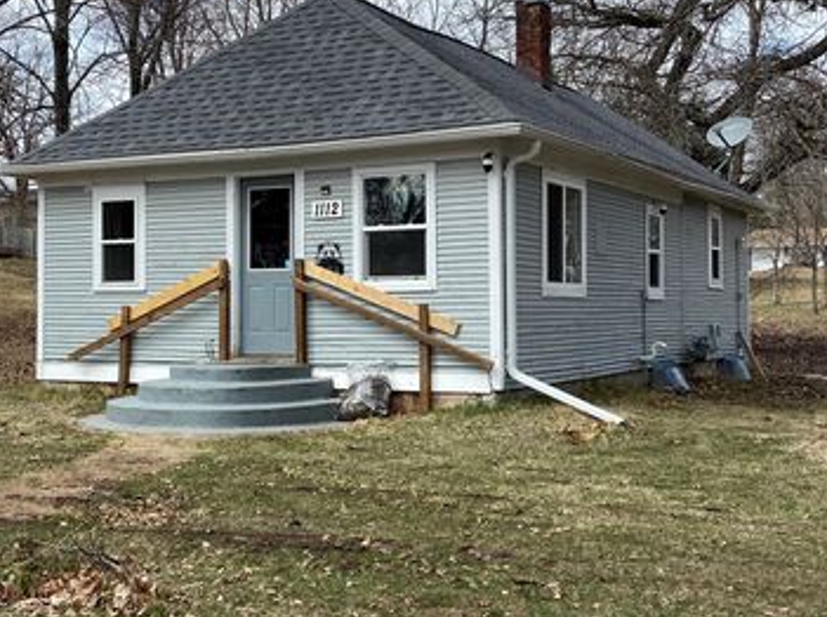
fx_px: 882
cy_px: 218
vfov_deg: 38.2
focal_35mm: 37
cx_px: 351
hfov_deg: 50.0
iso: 32
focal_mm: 4.25
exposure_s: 1/2513
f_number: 1.8
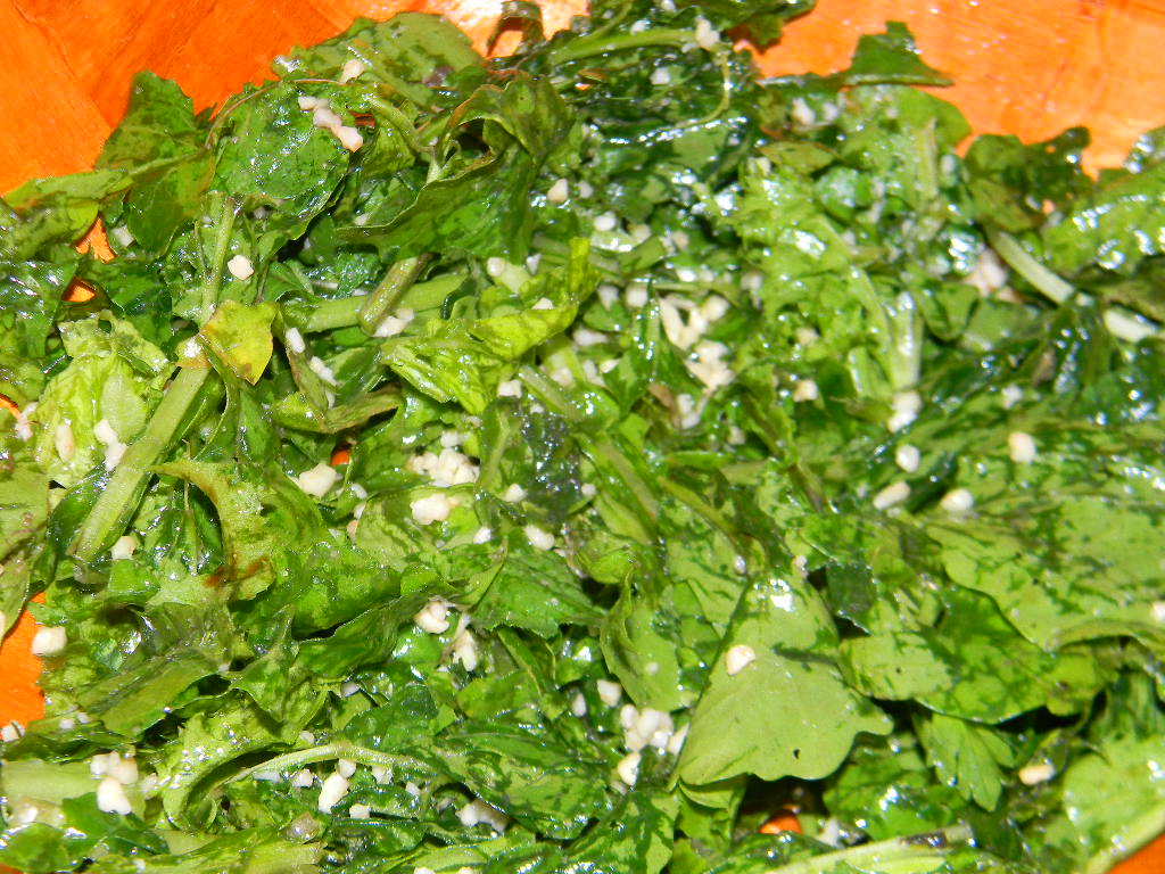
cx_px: 582
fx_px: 2793
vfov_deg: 17.8
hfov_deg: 23.6
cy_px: 437
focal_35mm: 83
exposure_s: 1/30
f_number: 4.5
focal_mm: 15.1
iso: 200
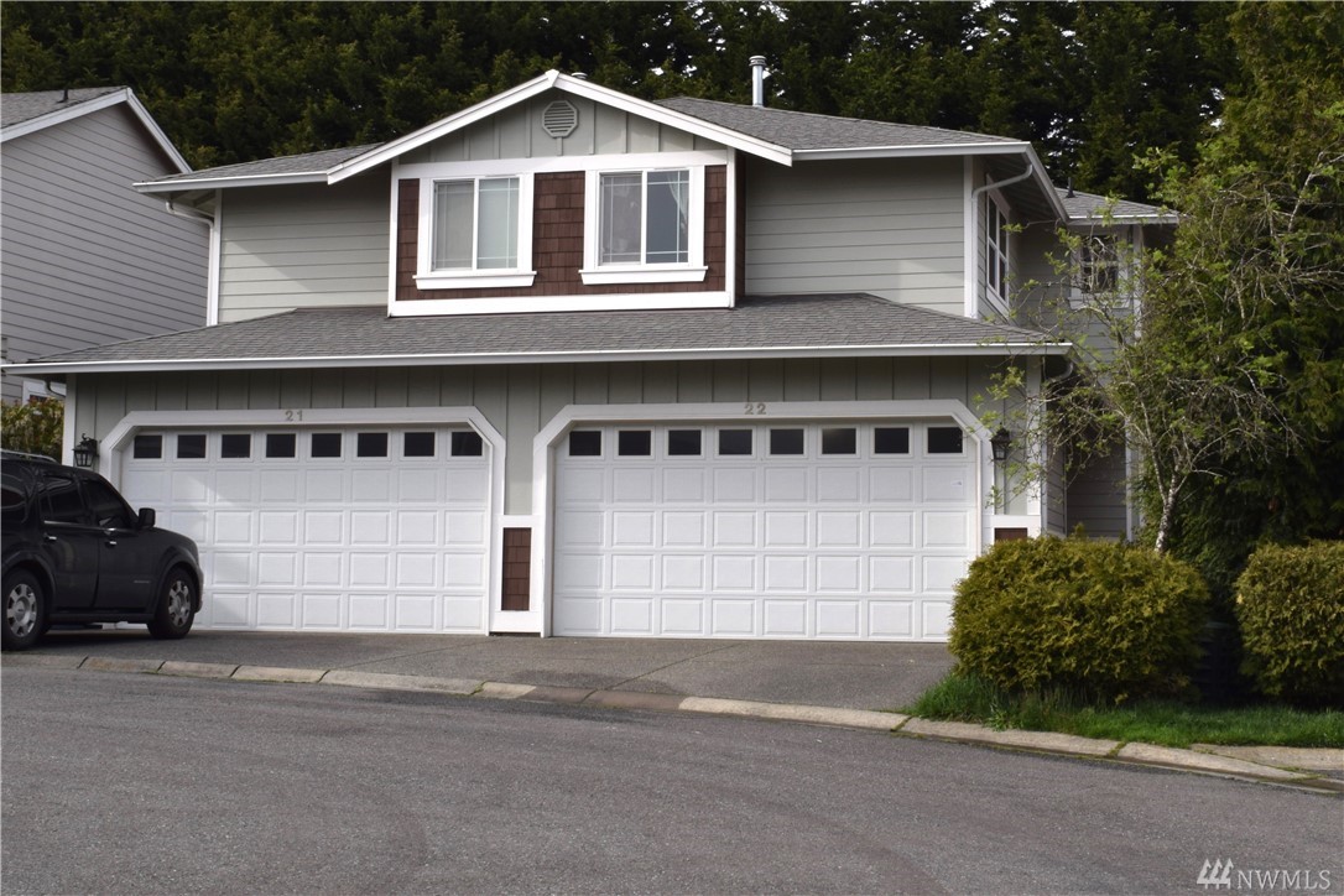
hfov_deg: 46.4
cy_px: 448
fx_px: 1568
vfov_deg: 31.9
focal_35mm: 42
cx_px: 672
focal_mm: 28
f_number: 25
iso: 200
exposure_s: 1/50
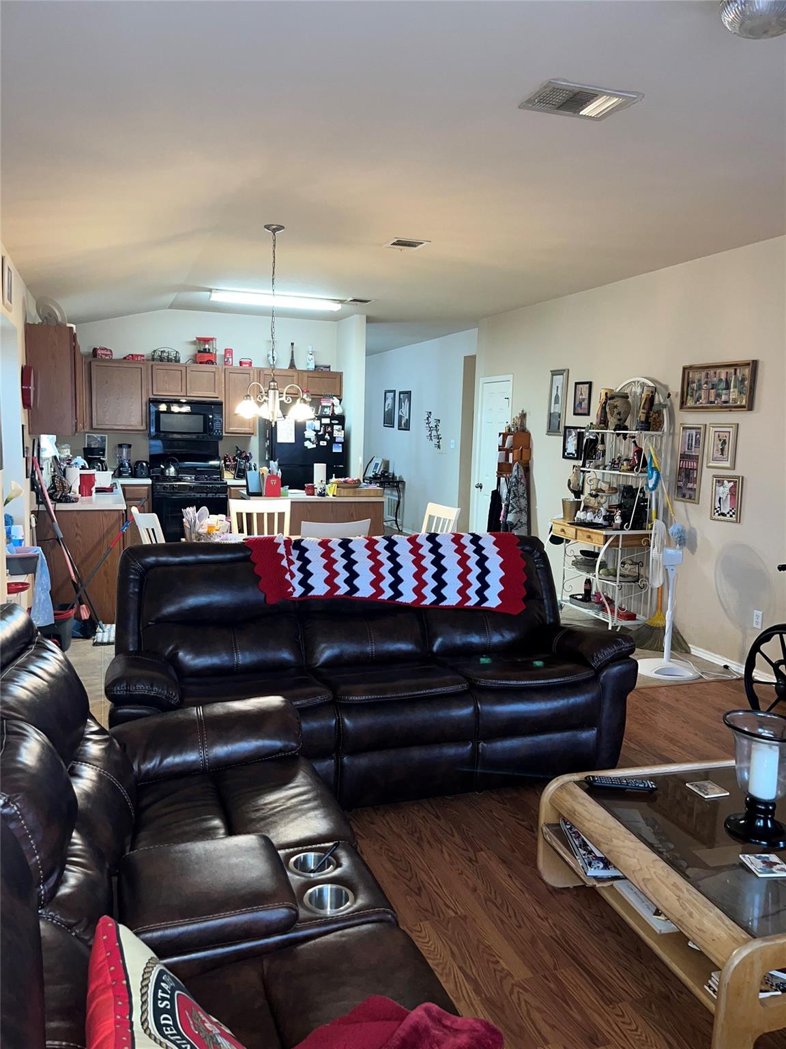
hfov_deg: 53.1
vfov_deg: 67.3
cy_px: 524
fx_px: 787
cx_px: 393
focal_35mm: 26
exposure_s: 1/15
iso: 80
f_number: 1.6
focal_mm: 5.1
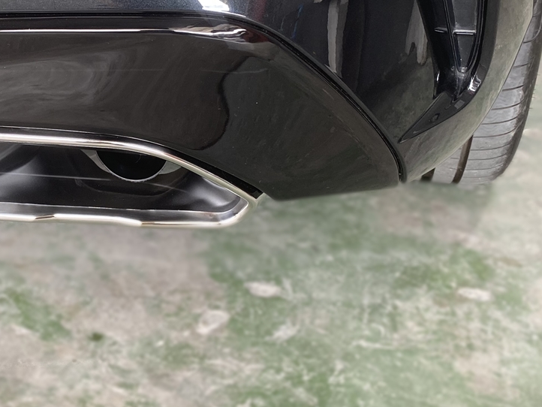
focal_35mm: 54
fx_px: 846
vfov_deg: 26.9
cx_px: 60
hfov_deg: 33.7
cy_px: 130
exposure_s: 1/100
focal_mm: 4.25
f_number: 1.8
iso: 100
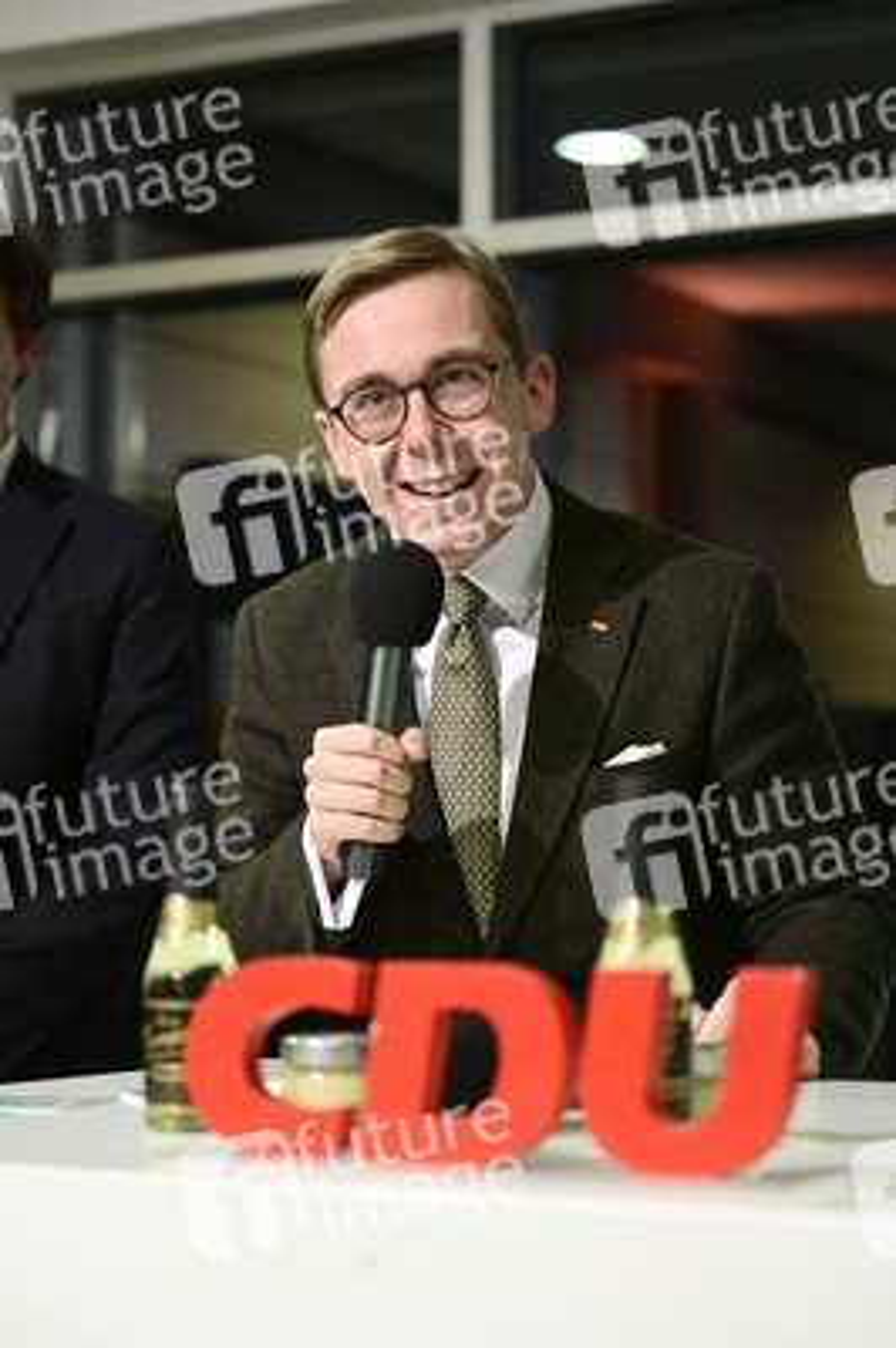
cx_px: 448
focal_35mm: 70
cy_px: 674
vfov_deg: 28.9
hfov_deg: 19.4
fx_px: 2618
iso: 6400
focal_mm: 70
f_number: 3.2
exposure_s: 1/400
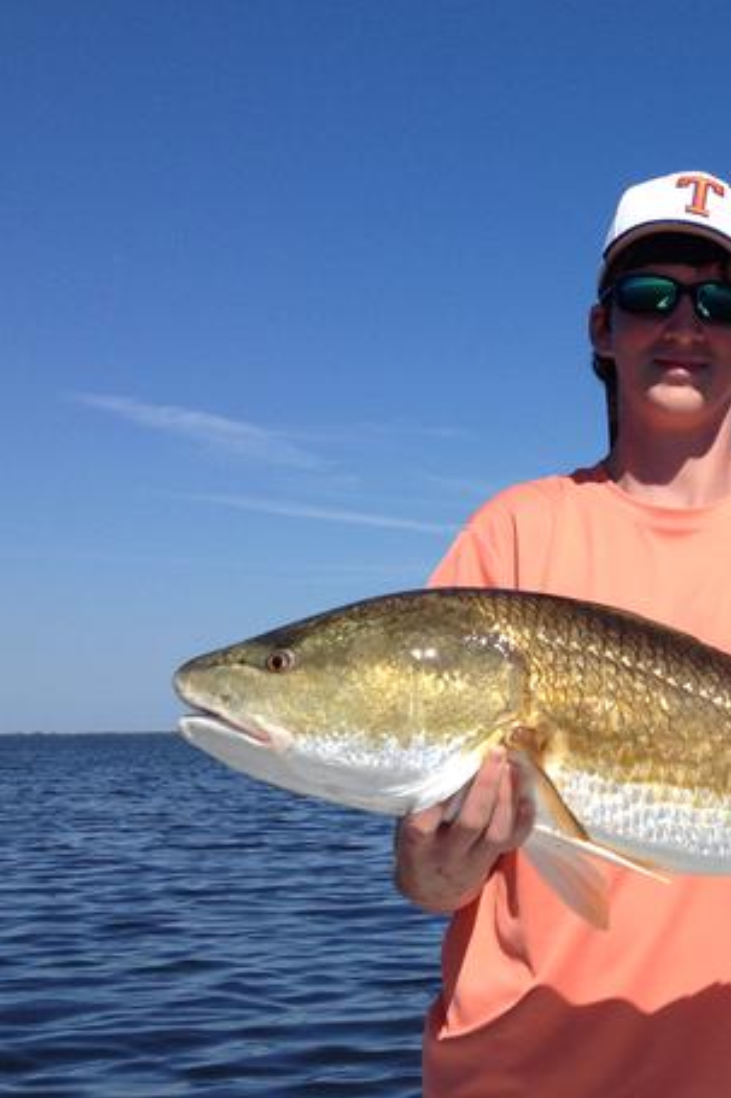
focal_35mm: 64
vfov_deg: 31.4
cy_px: 586
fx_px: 1951
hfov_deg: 20.1
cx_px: 847
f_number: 2.4
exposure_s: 1/2513
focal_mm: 4.28
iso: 50
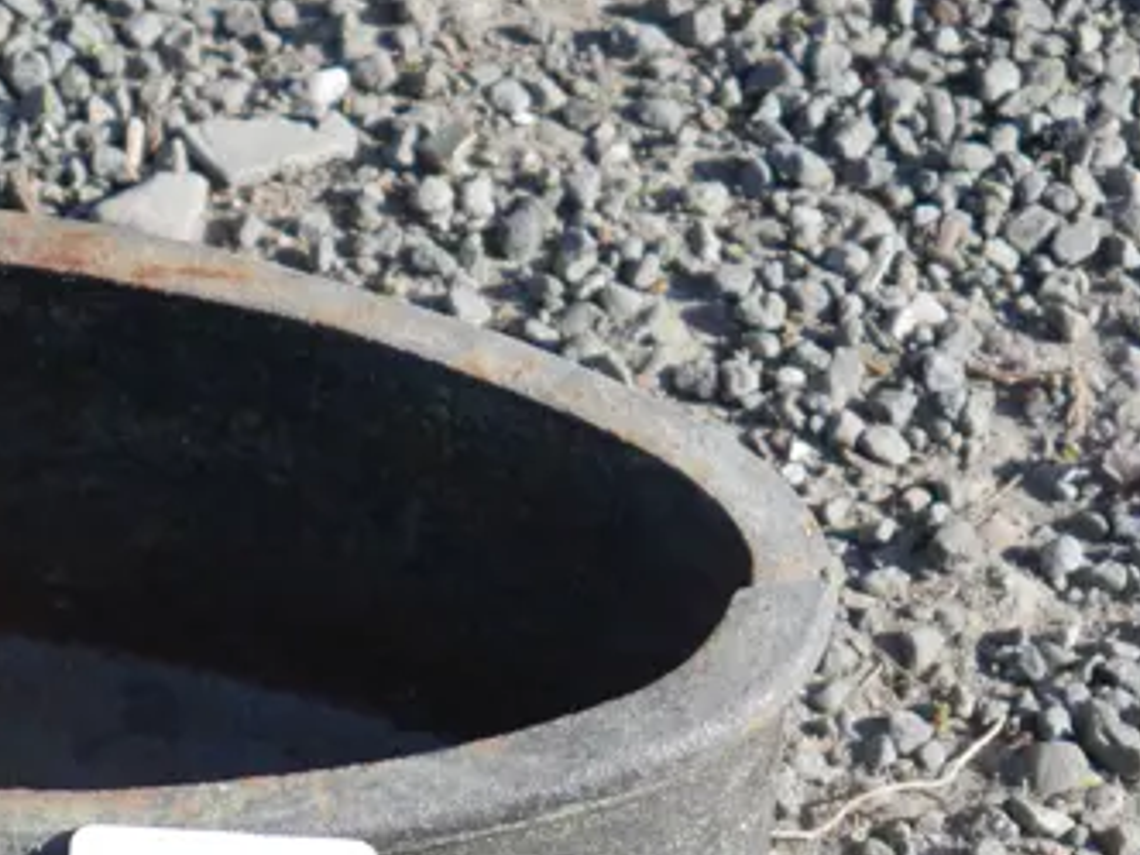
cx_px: 227
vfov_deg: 5.7
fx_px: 8530
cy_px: 1310
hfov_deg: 7.6
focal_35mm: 259
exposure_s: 1/250
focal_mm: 42
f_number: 6.3
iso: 200
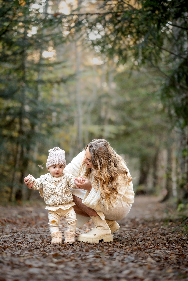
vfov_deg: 23.9
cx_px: 94
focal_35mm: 85
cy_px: 140
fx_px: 666
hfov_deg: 16.1
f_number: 2
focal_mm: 85
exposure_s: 1/320
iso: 1000
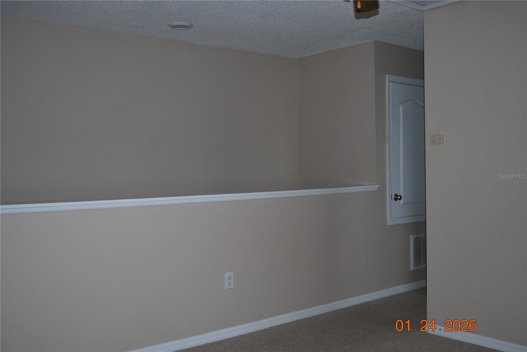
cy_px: 176
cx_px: 264
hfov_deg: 53.1
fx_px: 527
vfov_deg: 36.9
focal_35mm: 36
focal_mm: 24
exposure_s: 1/60
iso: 200
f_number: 4.2
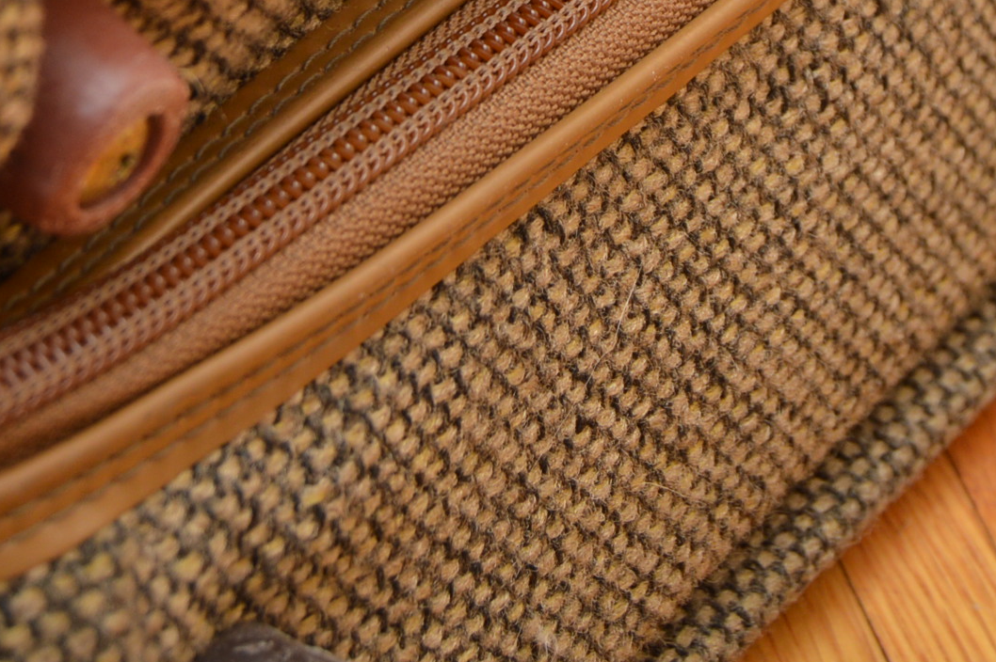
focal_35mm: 162
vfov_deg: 8.3
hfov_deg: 12.7
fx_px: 4479
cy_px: -204
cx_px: 478
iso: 200
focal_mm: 38
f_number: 5
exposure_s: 1/200
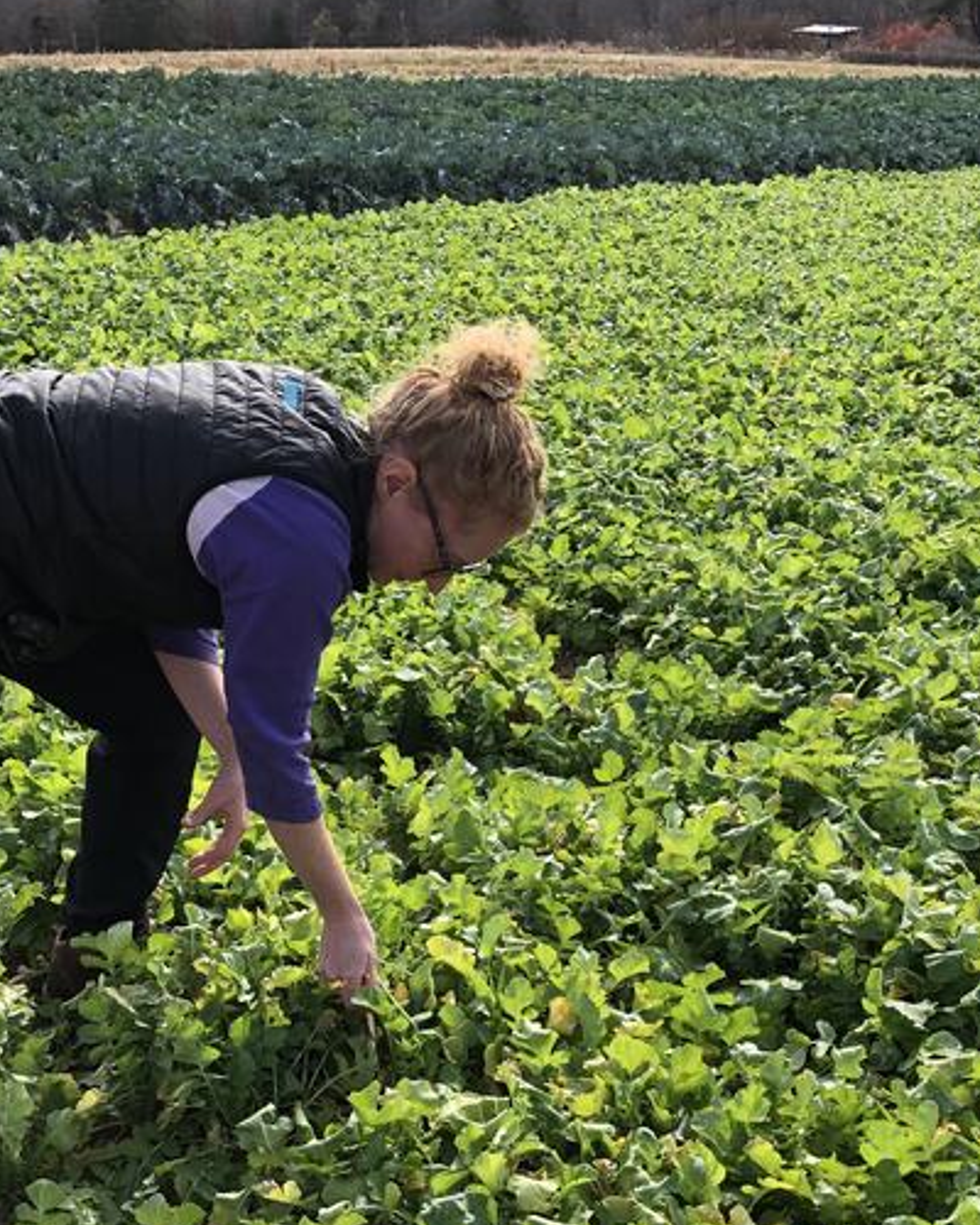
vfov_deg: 36.4
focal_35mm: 51
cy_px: 786
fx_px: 1849
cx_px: 513
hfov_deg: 29.7
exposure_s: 1/585
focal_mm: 3.99
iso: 20
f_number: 1.8
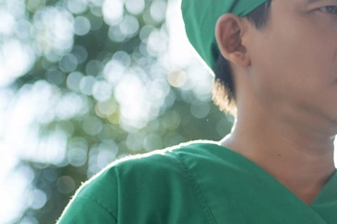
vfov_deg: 6.2
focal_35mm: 221
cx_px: 463
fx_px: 2068
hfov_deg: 9.1
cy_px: 182
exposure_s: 1/1000
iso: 200
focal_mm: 70
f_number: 4
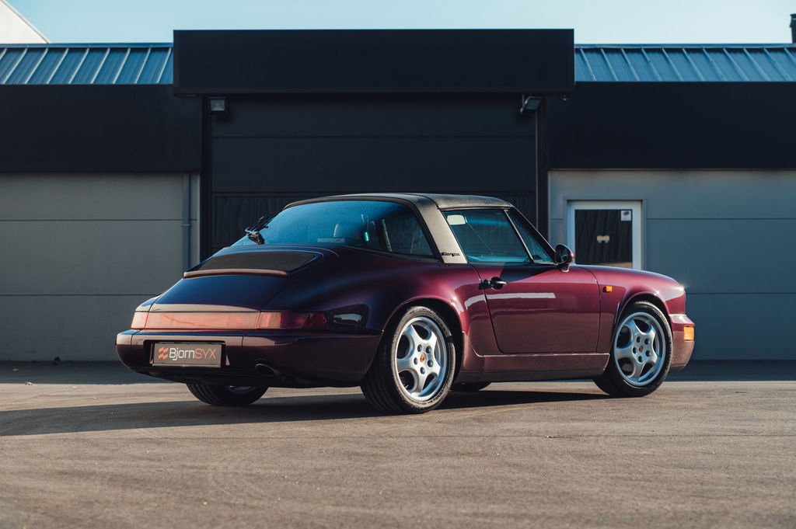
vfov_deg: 14.4
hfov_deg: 21.5
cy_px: 264
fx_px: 2099
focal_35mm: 95
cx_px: 398
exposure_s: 1/125
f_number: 5.6
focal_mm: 95
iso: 200
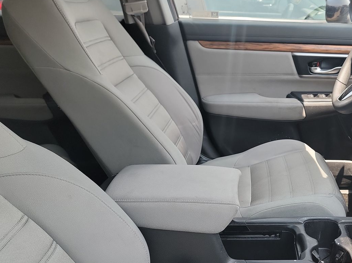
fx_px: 376
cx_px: 248
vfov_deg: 38.1
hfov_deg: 48.9
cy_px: 182
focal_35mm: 37
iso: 98
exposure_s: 1/119
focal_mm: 6.7
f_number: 1.8
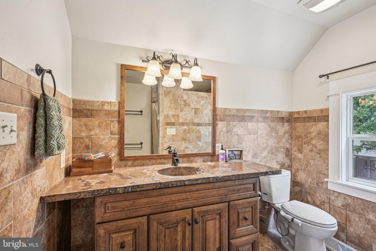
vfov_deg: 73.7
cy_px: 126
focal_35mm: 16
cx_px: 188
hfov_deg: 96.7
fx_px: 167
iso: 800
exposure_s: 1/15
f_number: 8
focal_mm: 16
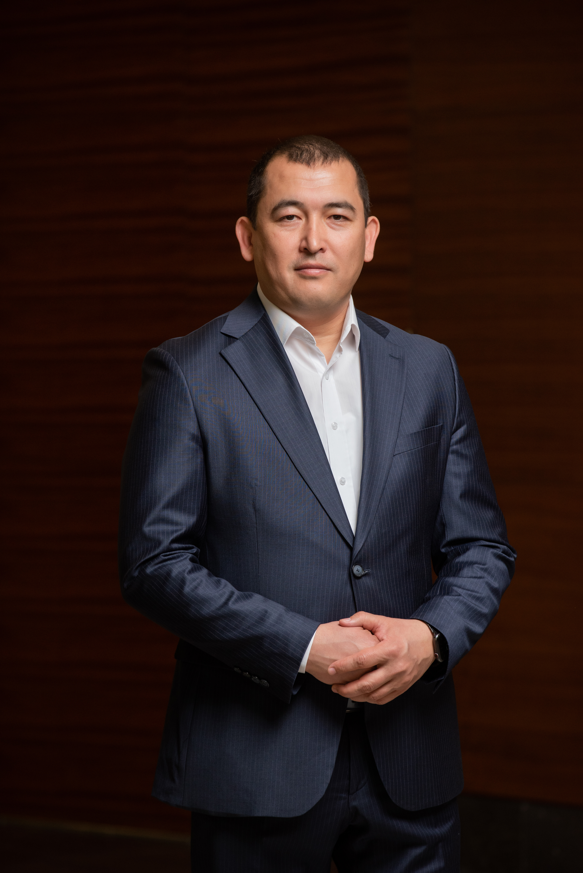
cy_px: 436
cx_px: 292
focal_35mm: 190
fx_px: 4612
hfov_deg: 7.2
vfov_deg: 10.8
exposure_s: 1/125
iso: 800
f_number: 5
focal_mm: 190
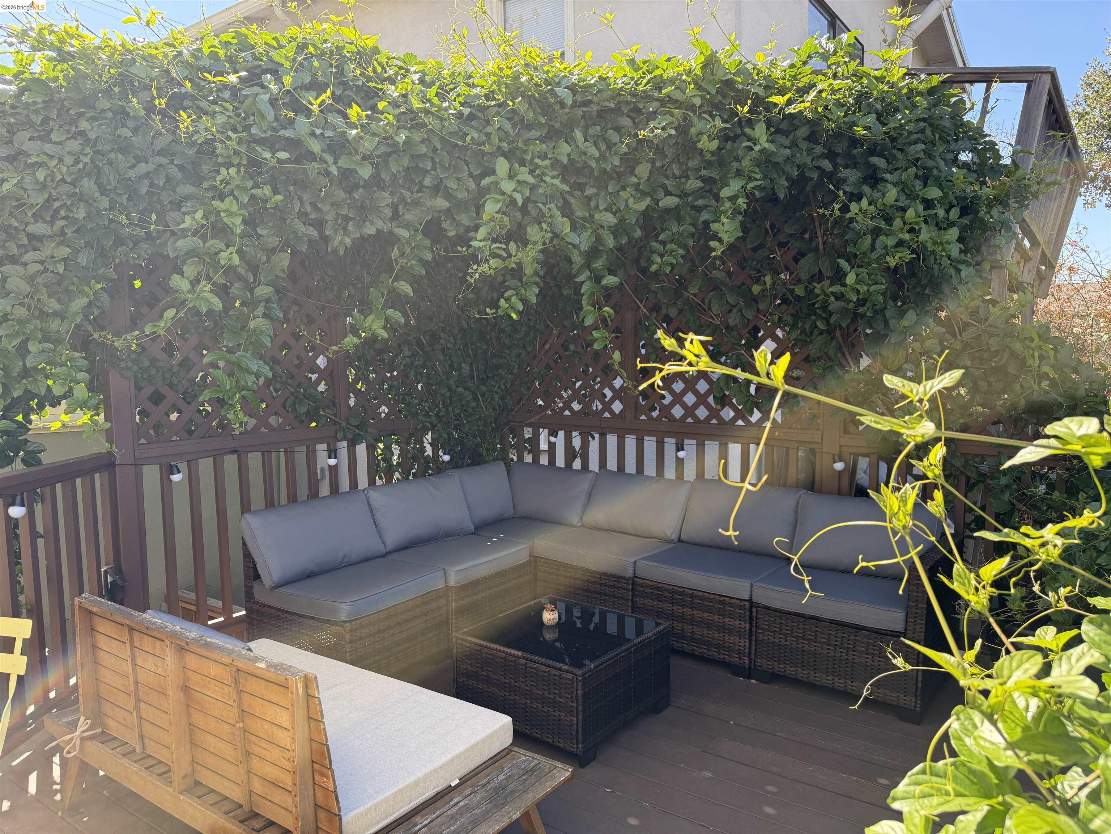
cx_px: 556
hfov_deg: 71.6
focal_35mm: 24
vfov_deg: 56.8
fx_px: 770
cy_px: 417
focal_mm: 6.76
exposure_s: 1/715
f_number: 1.78
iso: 100
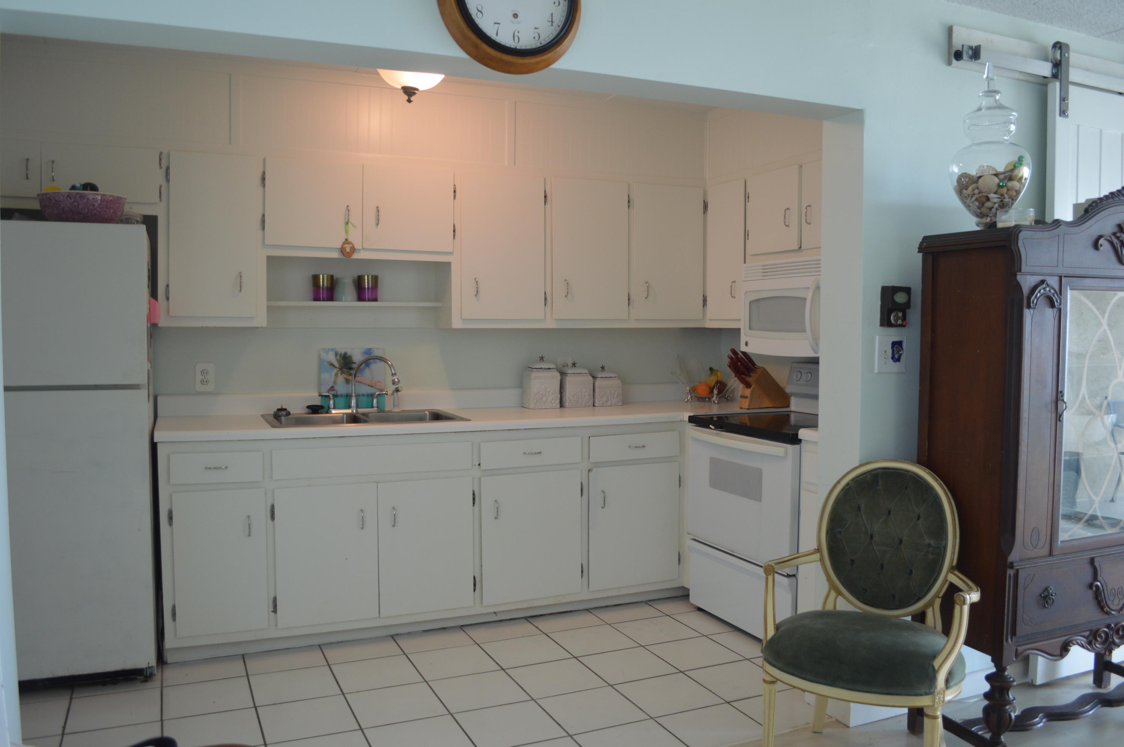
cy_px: 374
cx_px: 562
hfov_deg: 67.4
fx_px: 842
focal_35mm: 27
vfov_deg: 47.8
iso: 400
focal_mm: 18
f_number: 4
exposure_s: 1/60
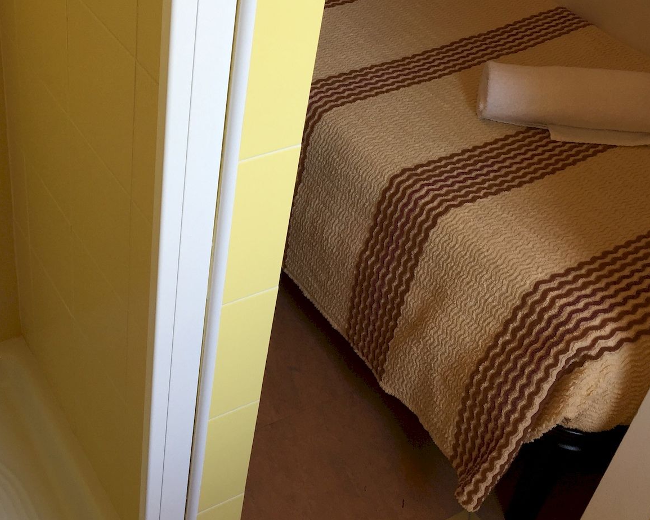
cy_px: 196
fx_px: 943
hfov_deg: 37.5
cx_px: 201
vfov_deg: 30.7
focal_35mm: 49
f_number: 2.2
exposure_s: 1/120
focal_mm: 4.15
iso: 32
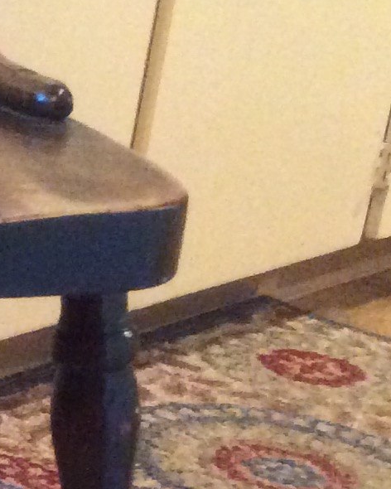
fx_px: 1982
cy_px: 423
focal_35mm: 137
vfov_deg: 13.9
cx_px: -471
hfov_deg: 10.1
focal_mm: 3.3
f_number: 2.4
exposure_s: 1/15
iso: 400
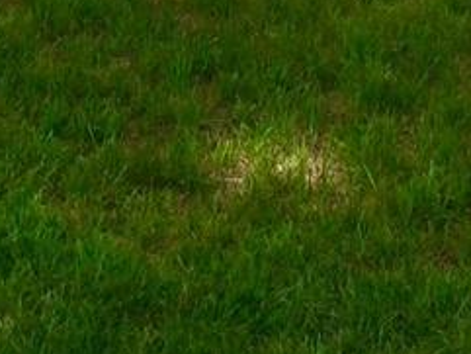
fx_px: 2096
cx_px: 459
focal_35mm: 154
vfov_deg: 8.6
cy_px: -575
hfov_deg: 12.7
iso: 32
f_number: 2.2
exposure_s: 1/954
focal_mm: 4.15
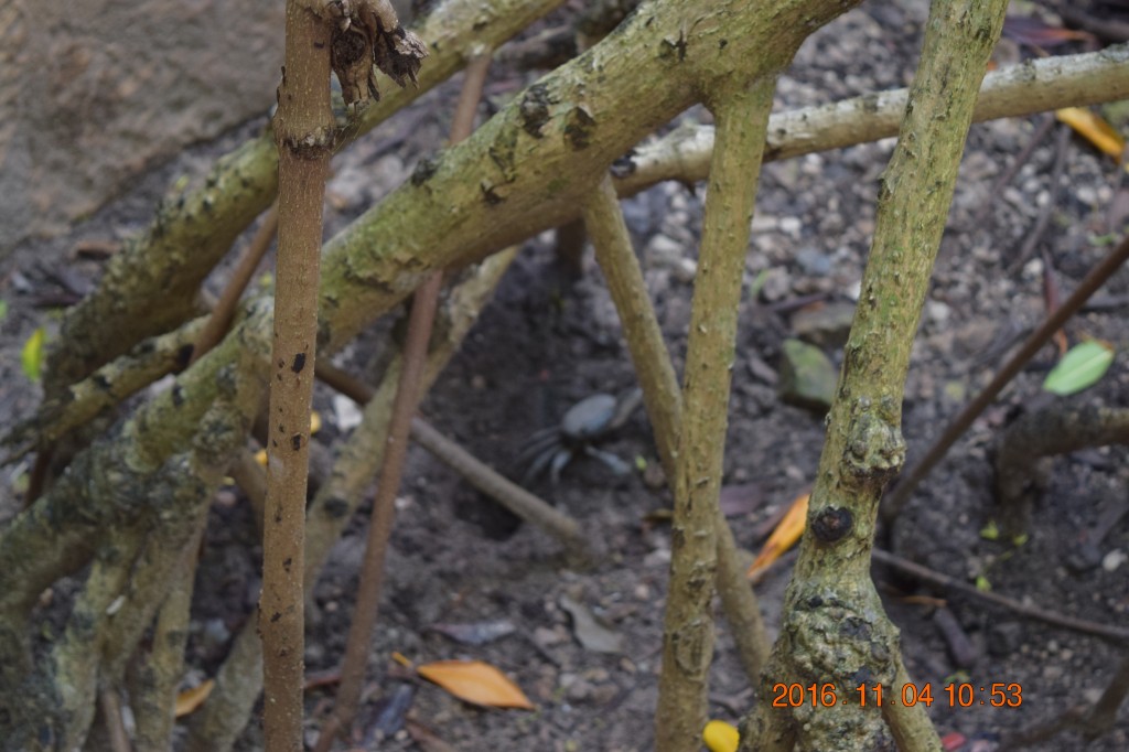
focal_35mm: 82
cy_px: 376
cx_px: 564
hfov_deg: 24.6
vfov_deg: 16.5
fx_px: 2586
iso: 800
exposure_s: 1/30
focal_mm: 55
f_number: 5.6
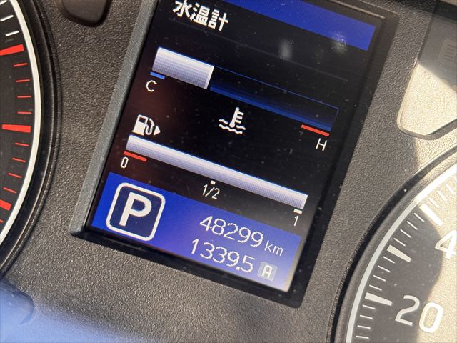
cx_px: 228
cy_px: 172
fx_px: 687
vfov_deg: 28.0
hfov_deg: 36.8
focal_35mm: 52
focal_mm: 5.96
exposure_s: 1/63
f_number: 1.6
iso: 50
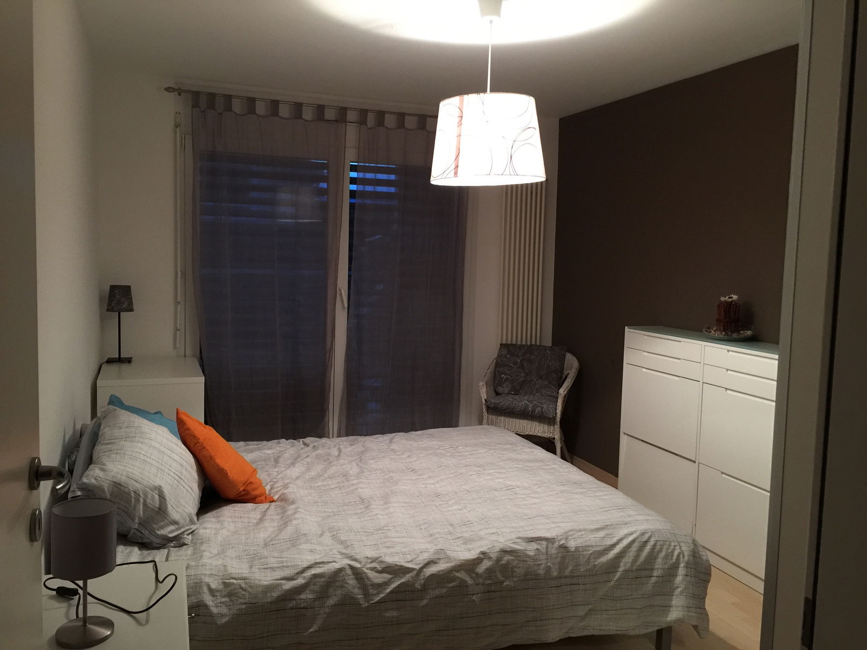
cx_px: 434
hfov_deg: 61.7
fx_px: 726
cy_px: 325
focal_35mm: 29
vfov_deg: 48.2
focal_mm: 4.15
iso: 125
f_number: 2.2
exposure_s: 1/8
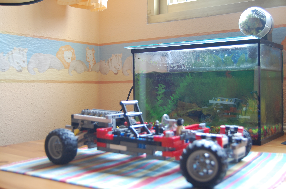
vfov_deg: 29.8
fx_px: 357
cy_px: 94
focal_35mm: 45
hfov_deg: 43.7
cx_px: 143
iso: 400
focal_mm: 30
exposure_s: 1/40
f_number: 4.2
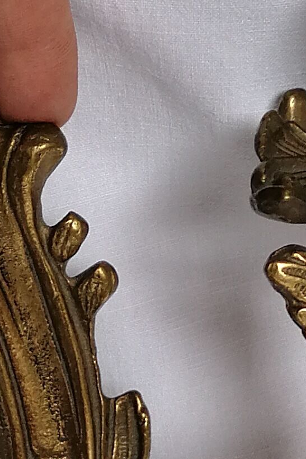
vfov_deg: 14.6
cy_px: 509
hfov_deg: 9.9
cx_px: -29
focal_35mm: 137
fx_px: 1746
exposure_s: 1/50
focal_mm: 4.75
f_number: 1.8
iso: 160
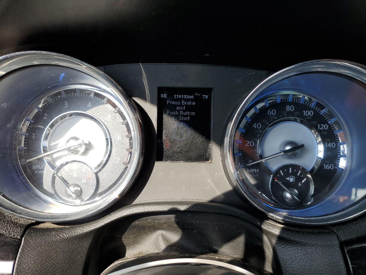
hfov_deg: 67.3
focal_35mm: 26
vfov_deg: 53.1
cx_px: 183
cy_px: 138
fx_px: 275
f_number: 1.5
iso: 50
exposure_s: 1/1000
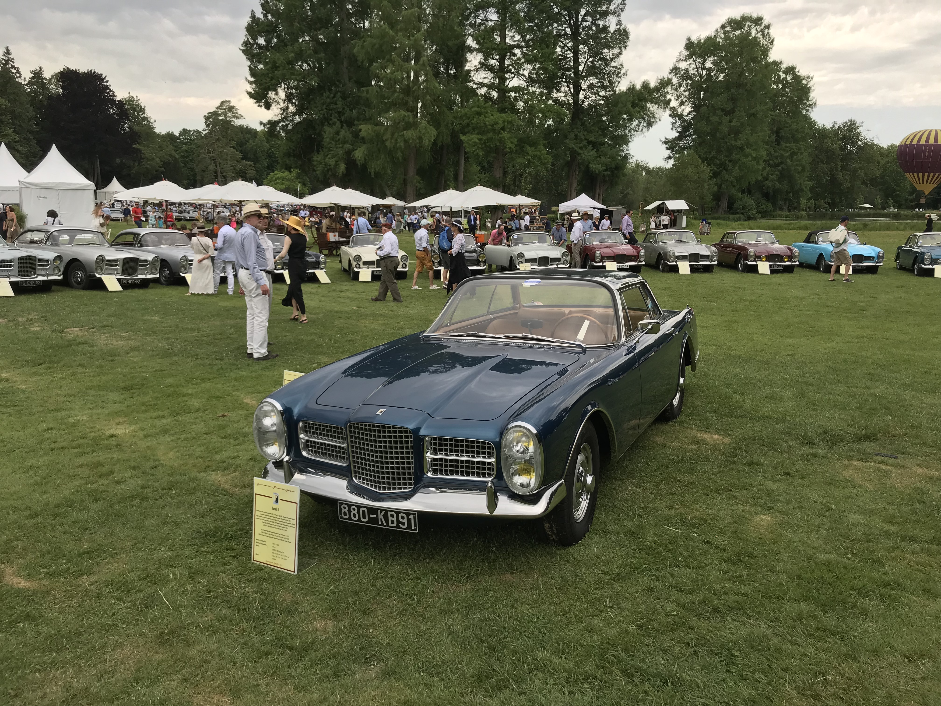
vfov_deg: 49.7
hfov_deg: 63.4
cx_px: 470
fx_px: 761
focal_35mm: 28
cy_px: 353
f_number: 1.8
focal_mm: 3.99
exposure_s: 1/613
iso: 20
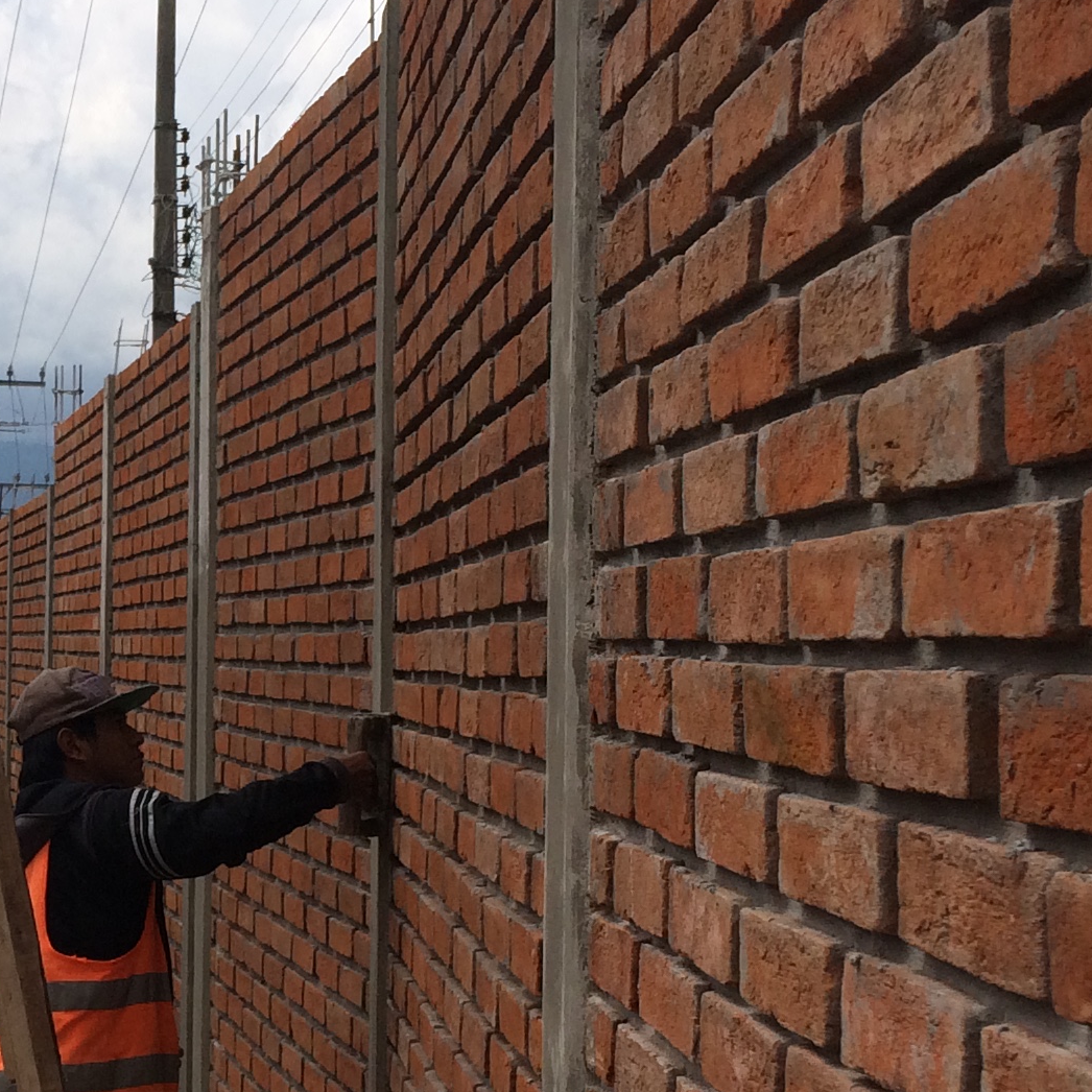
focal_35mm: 80
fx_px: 2855
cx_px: 20
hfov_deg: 21.0
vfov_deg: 21.6
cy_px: 679
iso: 32
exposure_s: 1/2933
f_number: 2.2
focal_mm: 4.15
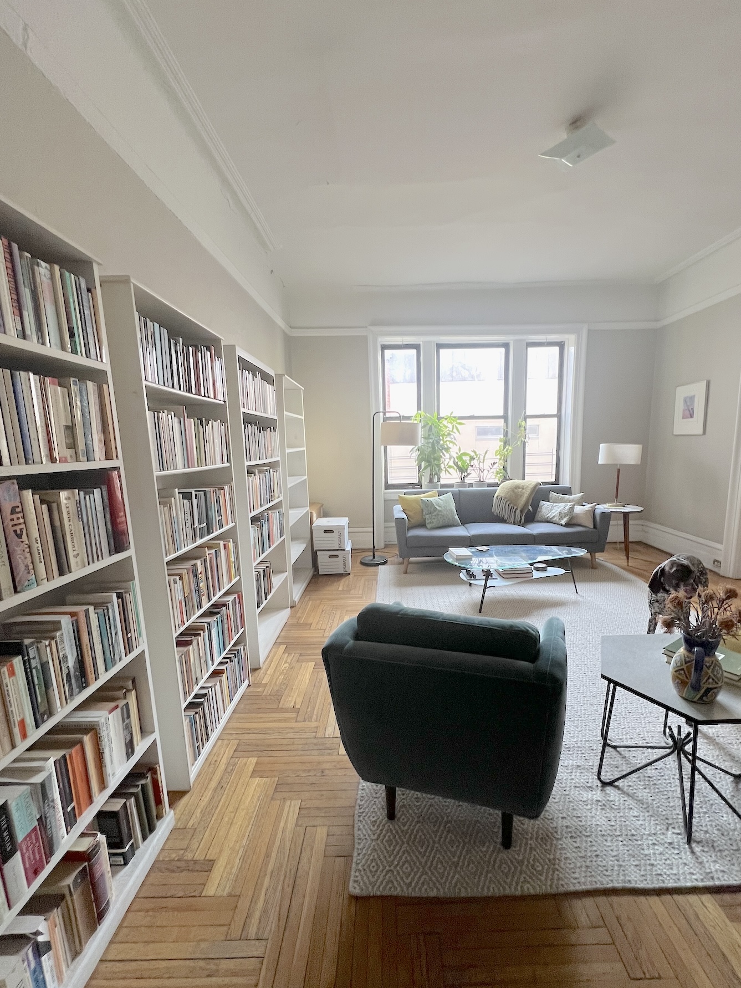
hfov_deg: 85.6
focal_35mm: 14
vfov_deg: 102.0
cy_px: 518
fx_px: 400
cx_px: 390
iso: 250
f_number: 1.8
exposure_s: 1/65
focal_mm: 1.57
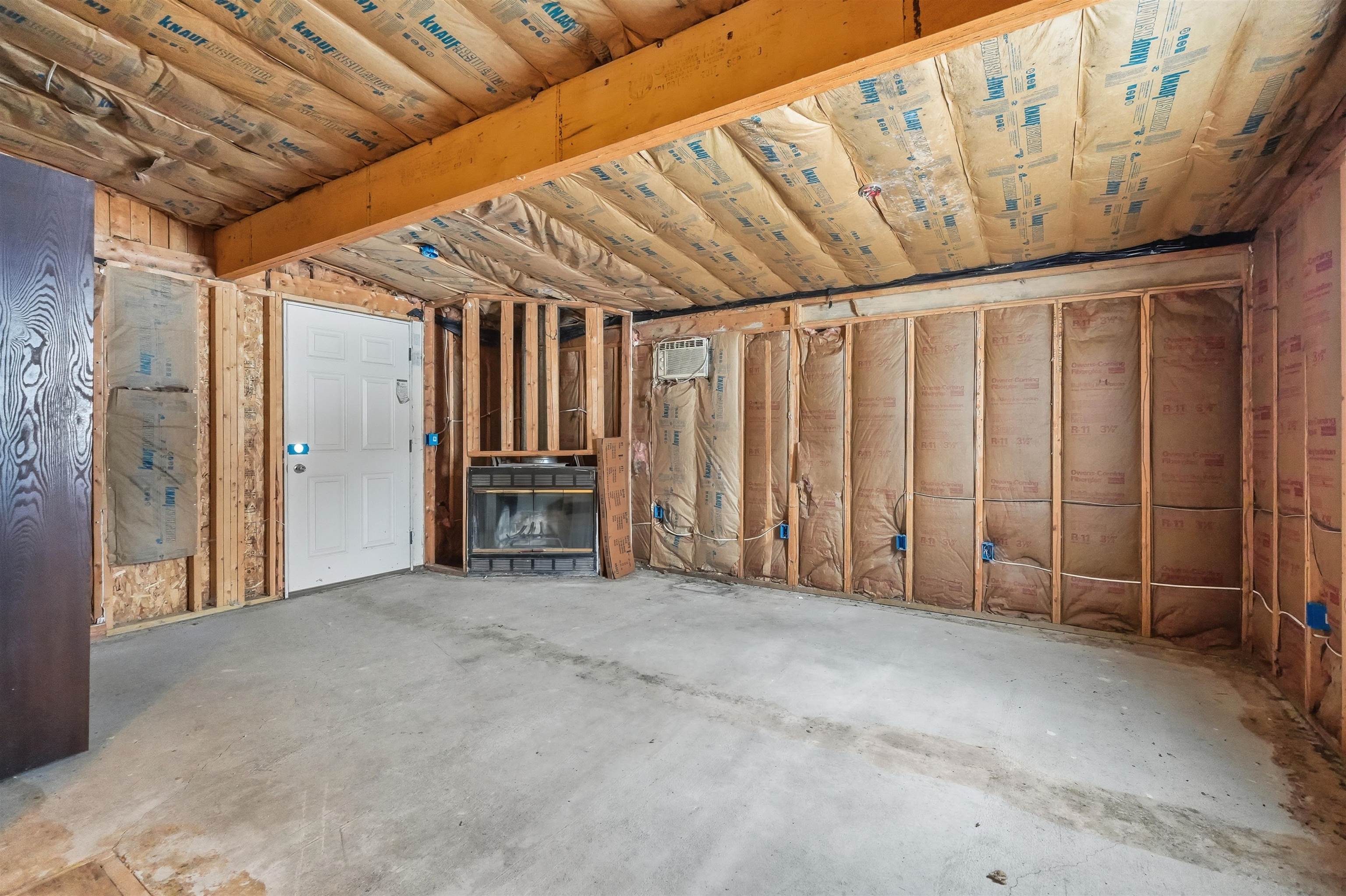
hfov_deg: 100.4
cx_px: 673
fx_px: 561
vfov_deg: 77.3
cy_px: 448
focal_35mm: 15
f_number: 4
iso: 800
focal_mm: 10
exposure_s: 1/200
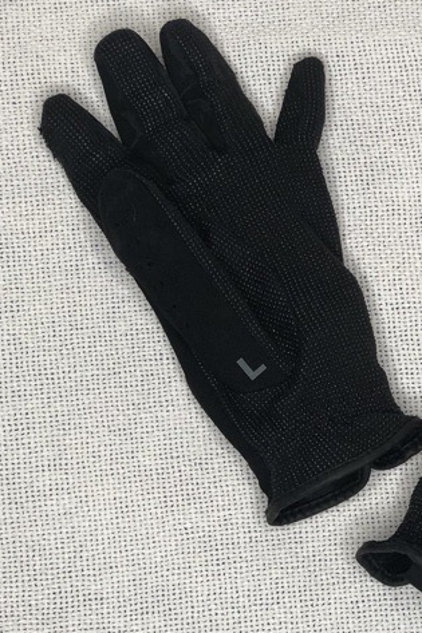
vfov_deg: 19.8
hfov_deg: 13.1
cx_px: 399
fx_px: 1812
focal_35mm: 103
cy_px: 254
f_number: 2.4
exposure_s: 1/60
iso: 64
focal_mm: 6
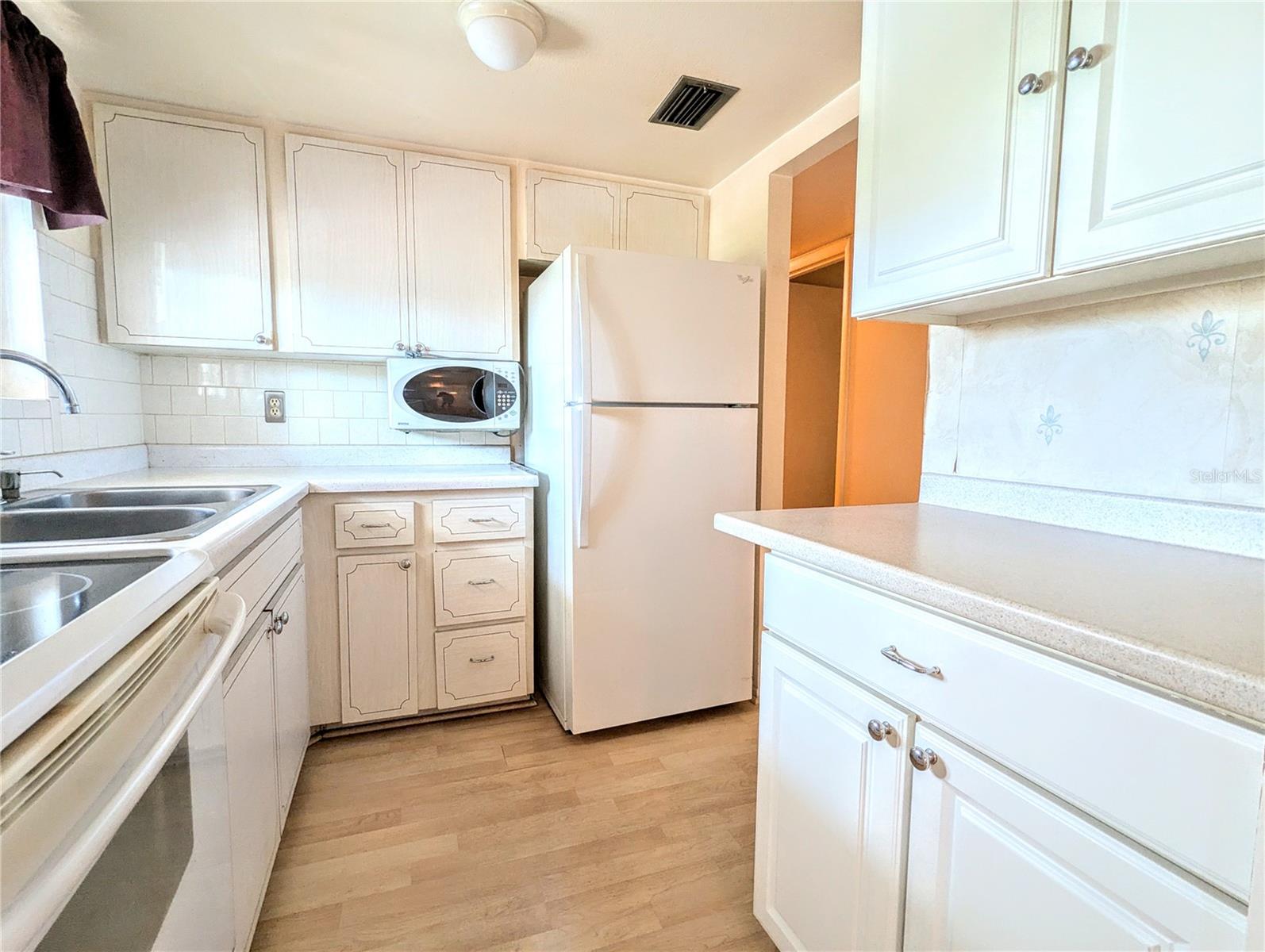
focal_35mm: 16
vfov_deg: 78.2
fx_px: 585
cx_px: 632
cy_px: 476
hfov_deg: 94.4
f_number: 2.2
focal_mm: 2.35
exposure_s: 1/24
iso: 93
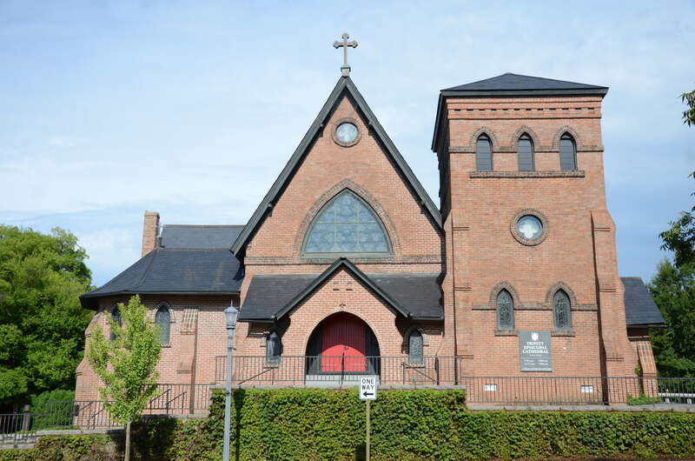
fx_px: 751
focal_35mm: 39
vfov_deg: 34.1
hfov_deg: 49.6
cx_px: 348
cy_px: 230
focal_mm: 26
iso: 800
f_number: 5.6
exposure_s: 1/4000
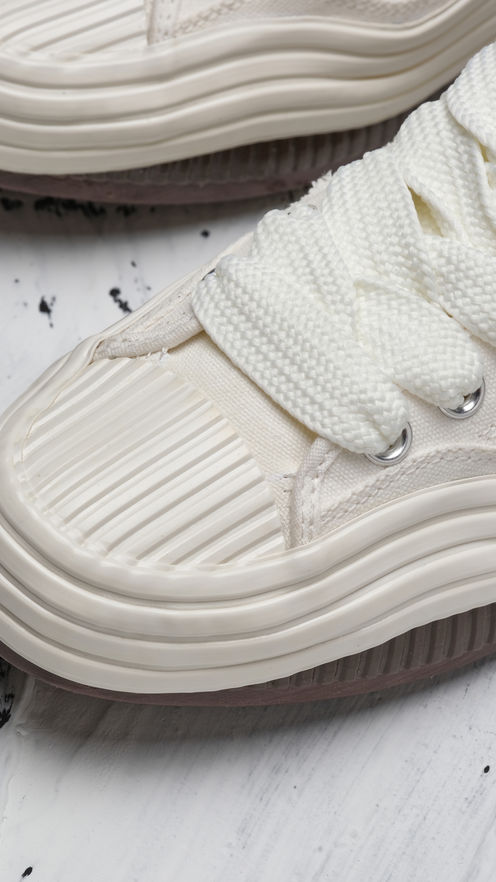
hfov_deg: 9.5
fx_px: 2992
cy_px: 496
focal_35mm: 128
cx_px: 202
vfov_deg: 16.8
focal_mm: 120
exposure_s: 1/100
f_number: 18
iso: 160
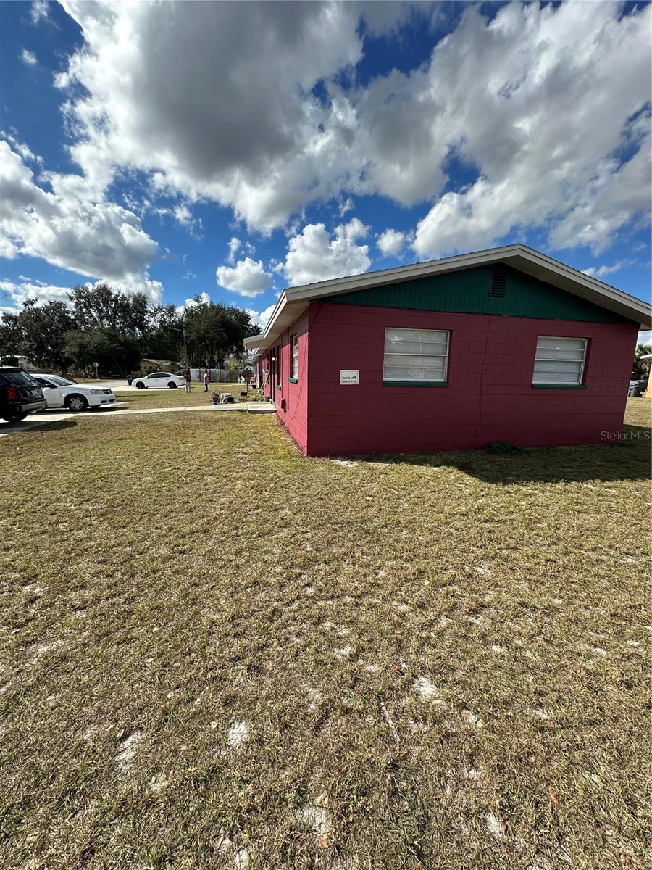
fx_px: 352
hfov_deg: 85.7
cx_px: 326
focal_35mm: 14
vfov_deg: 102.1
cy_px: 435
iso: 50
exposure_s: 1/1575
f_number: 2.2
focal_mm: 2.22
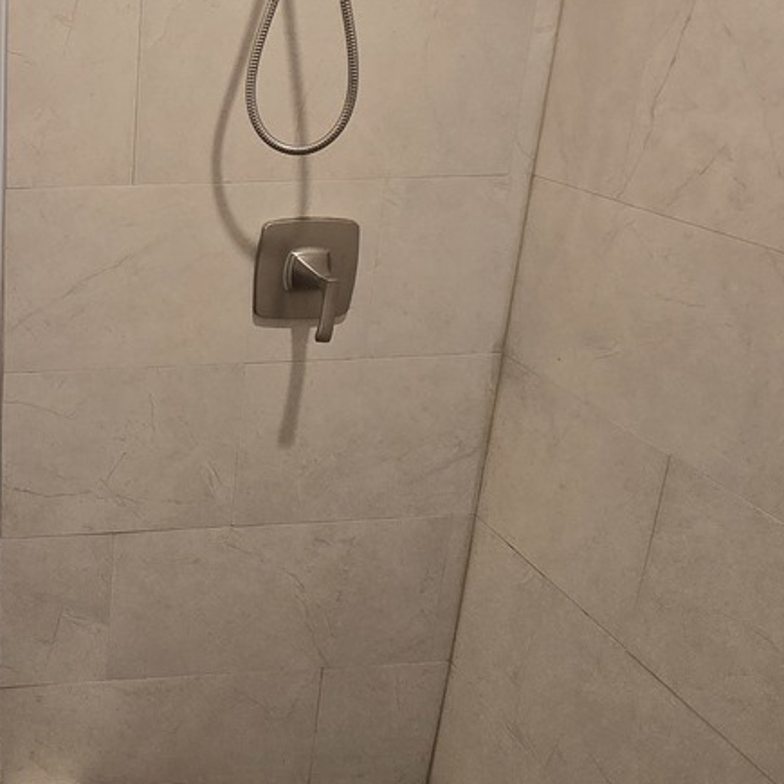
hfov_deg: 37.5
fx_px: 974
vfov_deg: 43.7
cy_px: 326
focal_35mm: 38
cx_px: -54
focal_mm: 2.2
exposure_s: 1/60
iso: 125
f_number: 2.2
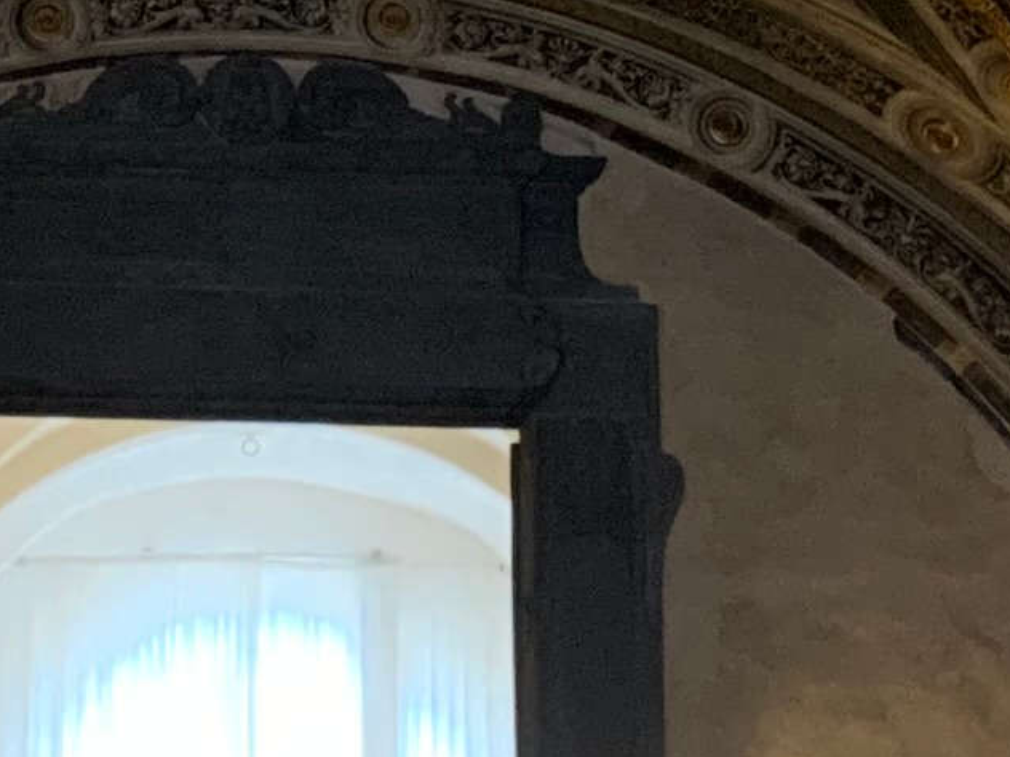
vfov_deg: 8.8
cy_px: -323
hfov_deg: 11.8
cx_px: 86
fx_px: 4843
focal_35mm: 166
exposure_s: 1/50
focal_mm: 4.25
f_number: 1.8
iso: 400
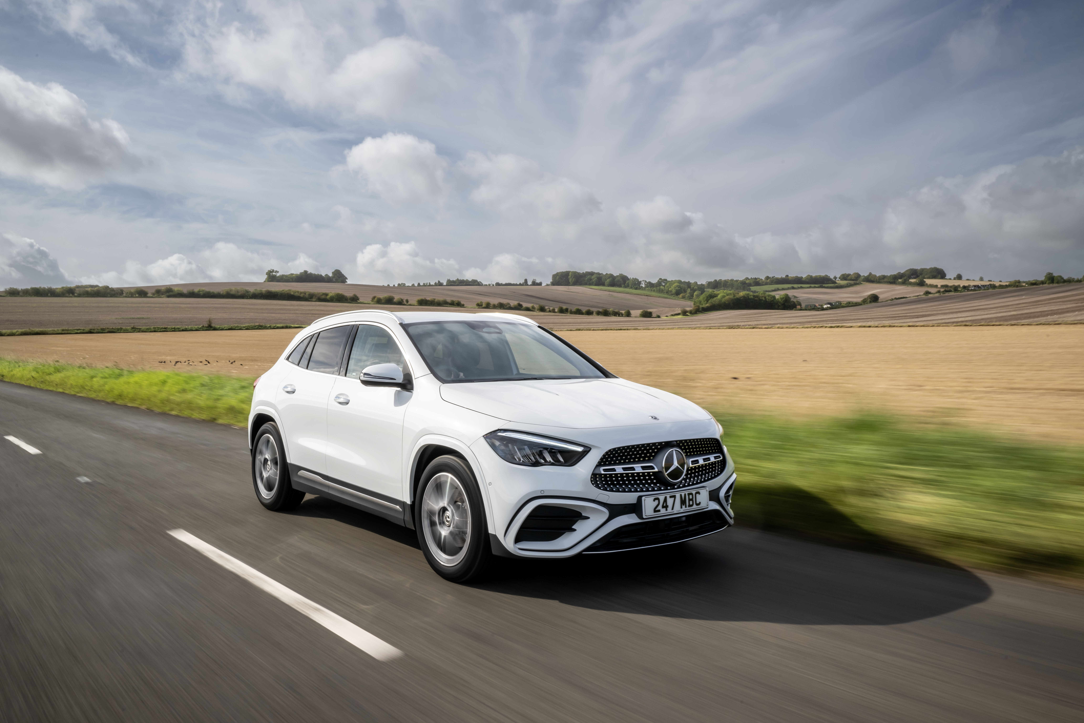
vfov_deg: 45.0
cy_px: 362
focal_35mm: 29
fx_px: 873
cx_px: 542
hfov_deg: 63.7
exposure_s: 1/40
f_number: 20
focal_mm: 29
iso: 250
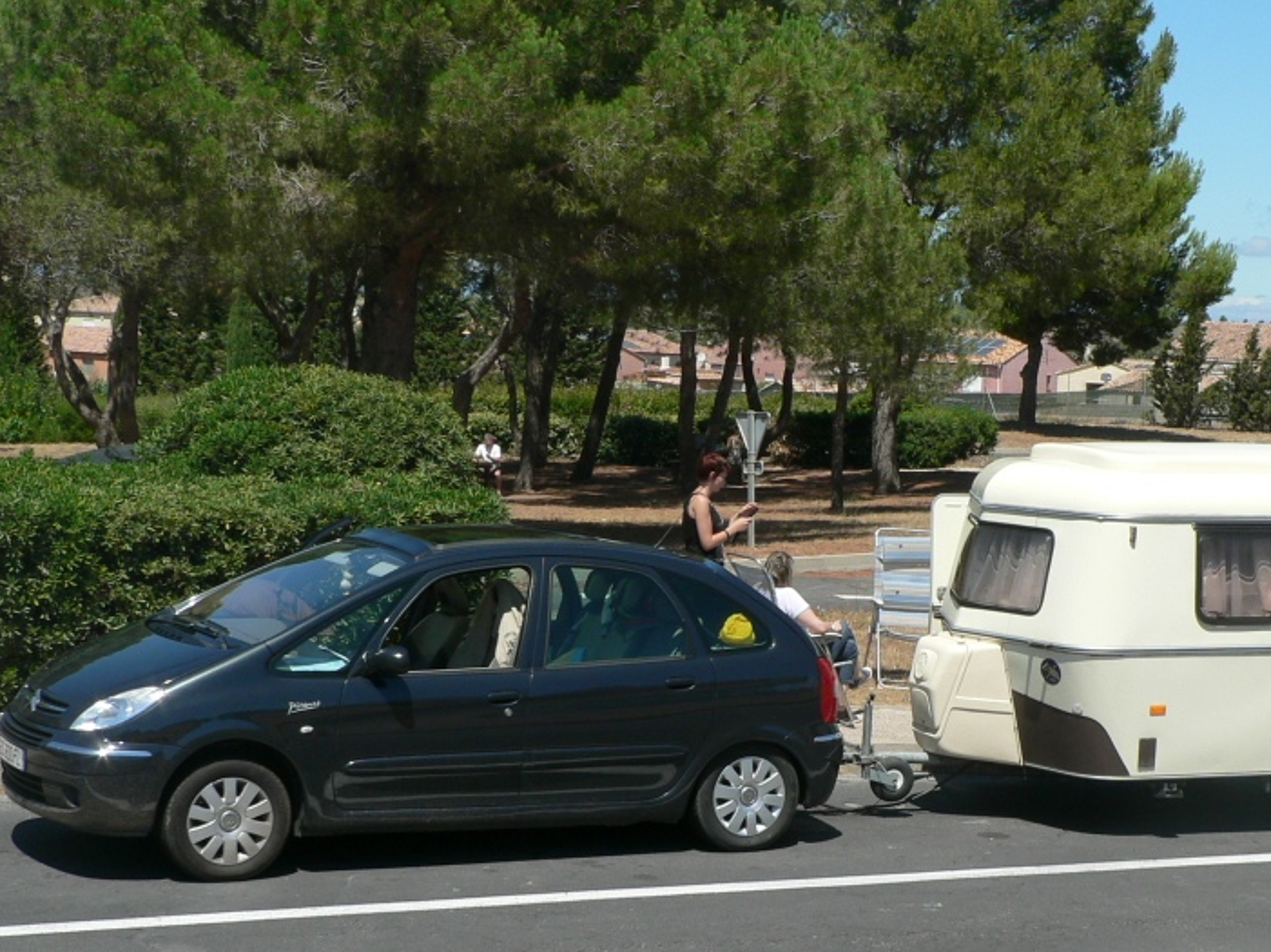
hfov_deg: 25.6
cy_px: 631
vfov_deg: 19.3
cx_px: 796
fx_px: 2789
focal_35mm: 76
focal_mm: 8.7
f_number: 4
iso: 80
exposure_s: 1/800
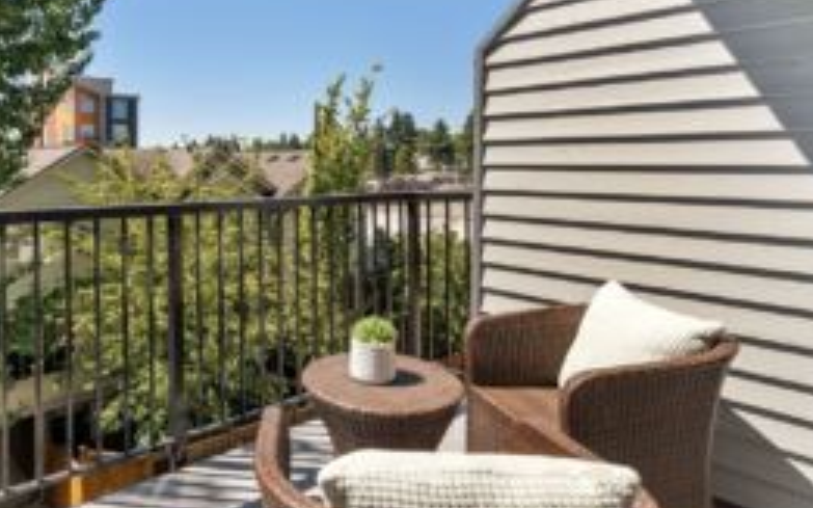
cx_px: 218
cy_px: 173
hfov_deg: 68.5
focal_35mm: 25
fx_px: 554
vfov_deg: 48.5
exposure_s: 1/50
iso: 125
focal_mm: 16
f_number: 7.1
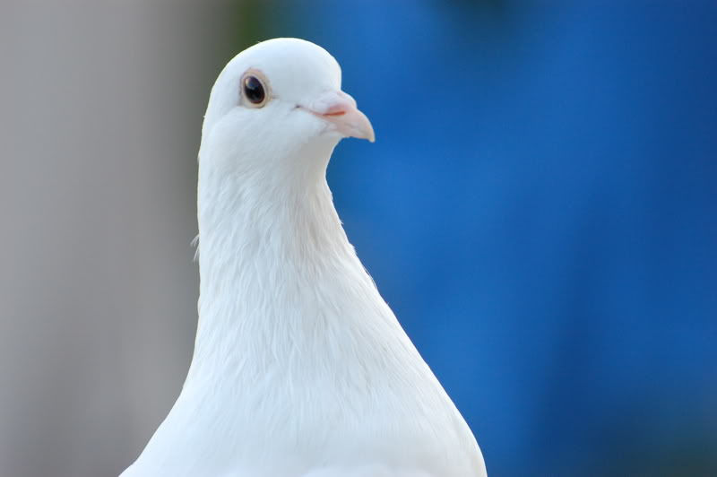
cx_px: 358
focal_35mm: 450
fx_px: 8955
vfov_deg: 3.0
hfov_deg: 4.6
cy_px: 238
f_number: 5.6
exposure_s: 1/250
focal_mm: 300
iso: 800
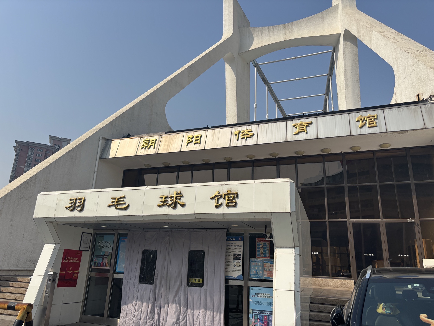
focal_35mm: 26
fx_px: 326
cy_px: 163
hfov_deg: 67.3
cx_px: 217
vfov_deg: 53.1
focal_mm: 5.96
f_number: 1.6
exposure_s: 1/5952
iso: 50
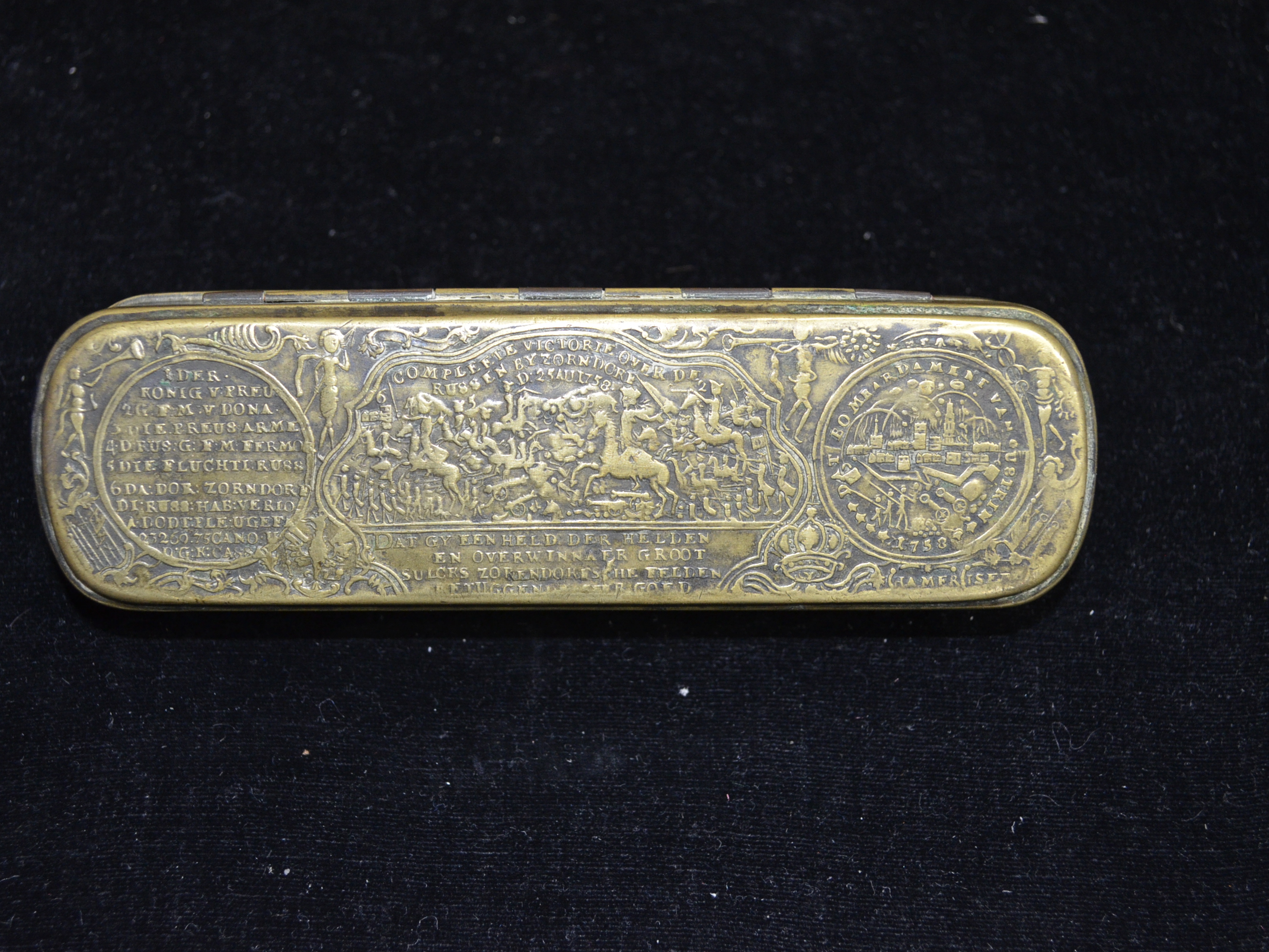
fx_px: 1943
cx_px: 555
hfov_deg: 36.1
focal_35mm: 53
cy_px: 470
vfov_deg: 27.5
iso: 1250
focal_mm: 32
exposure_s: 1/60
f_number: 4.8
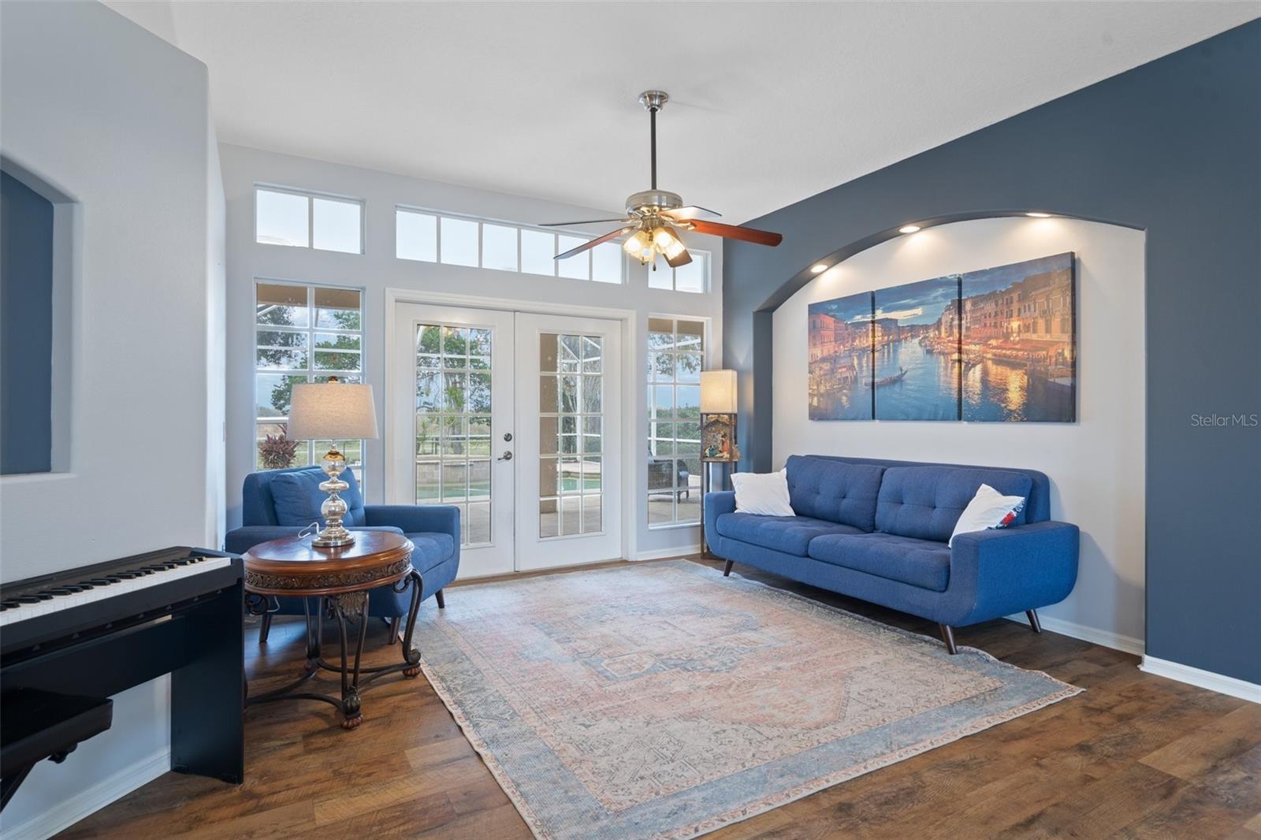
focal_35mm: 18
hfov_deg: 90.0
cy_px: 420
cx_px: 630
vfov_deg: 67.4
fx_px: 630
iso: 320
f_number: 8
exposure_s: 2
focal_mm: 18
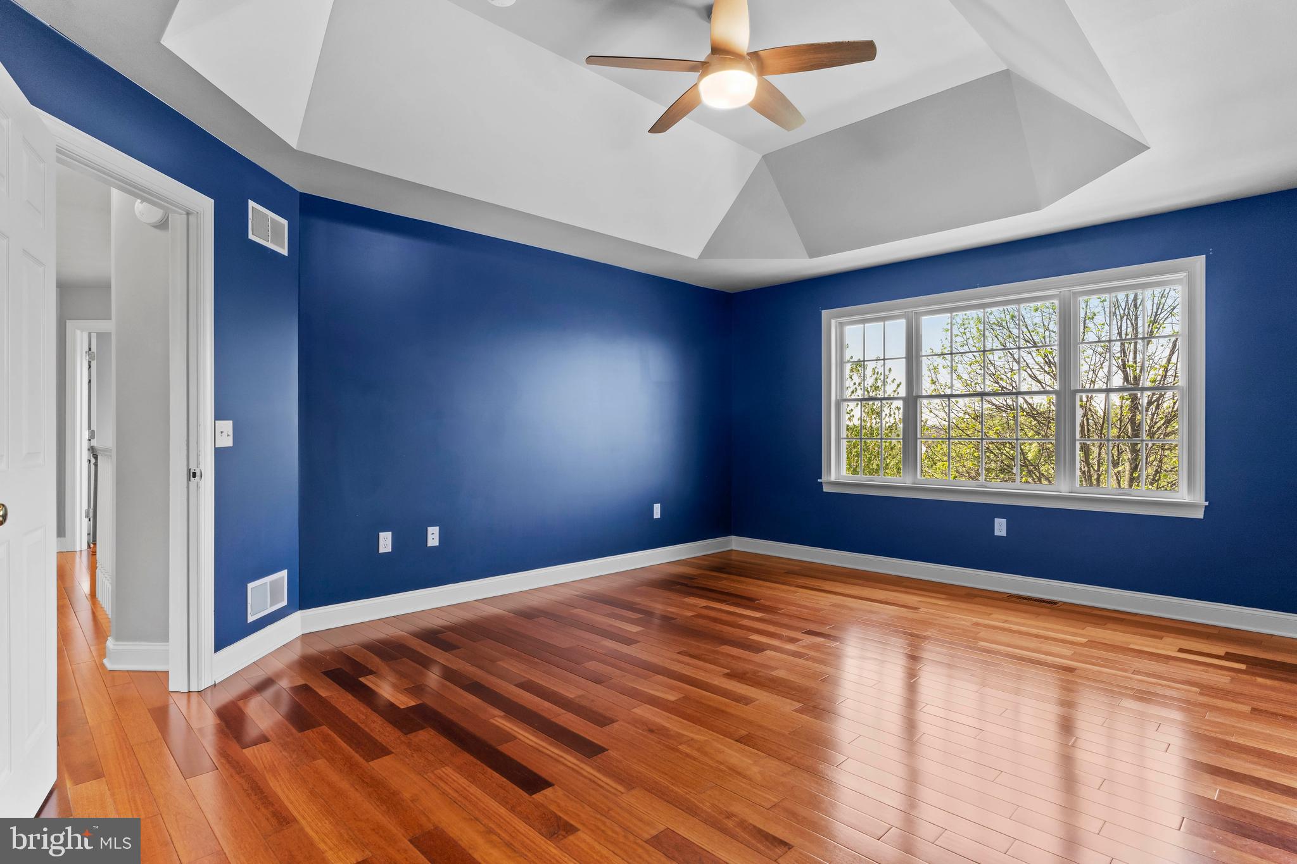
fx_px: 648
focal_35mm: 18
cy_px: 432
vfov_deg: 67.4
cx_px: 648
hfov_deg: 90.0
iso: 500
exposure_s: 1/10
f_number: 8
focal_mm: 18
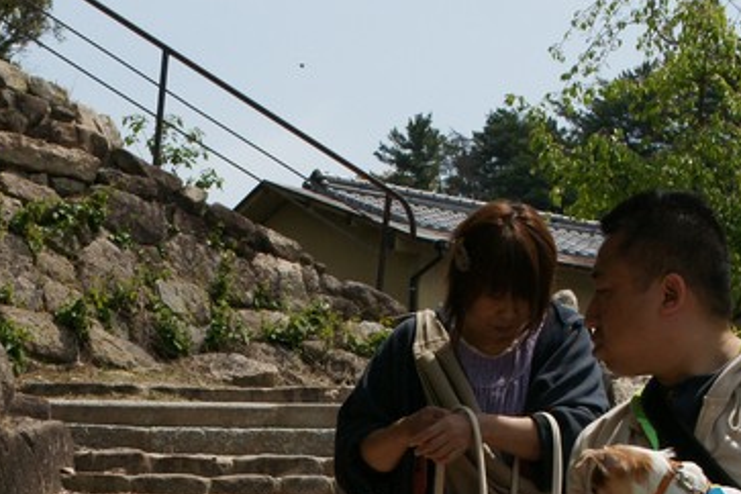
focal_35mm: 111
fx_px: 2285
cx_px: 105
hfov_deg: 18.2
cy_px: 700
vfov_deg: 11.9
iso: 400
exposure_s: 1/640
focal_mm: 35
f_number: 11
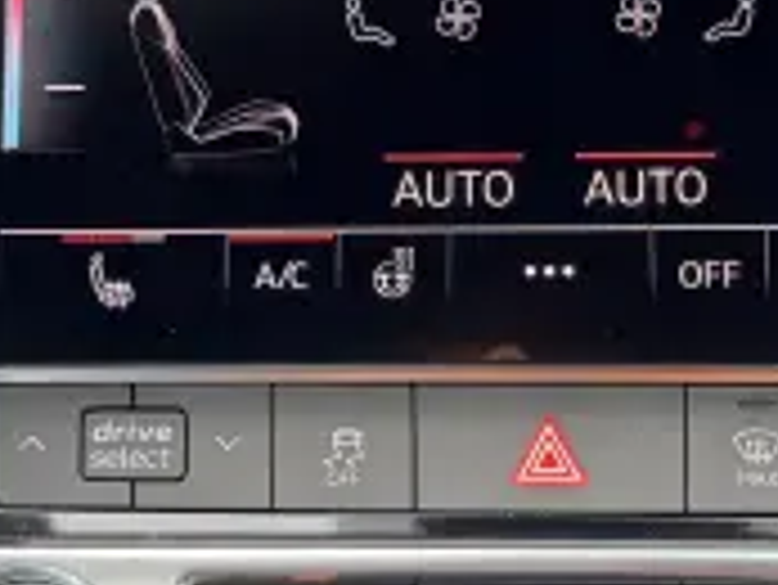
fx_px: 1125
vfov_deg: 29.1
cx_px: 499
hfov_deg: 37.9
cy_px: 248
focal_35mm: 50
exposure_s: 1/122
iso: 200
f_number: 1.78
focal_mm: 6.76
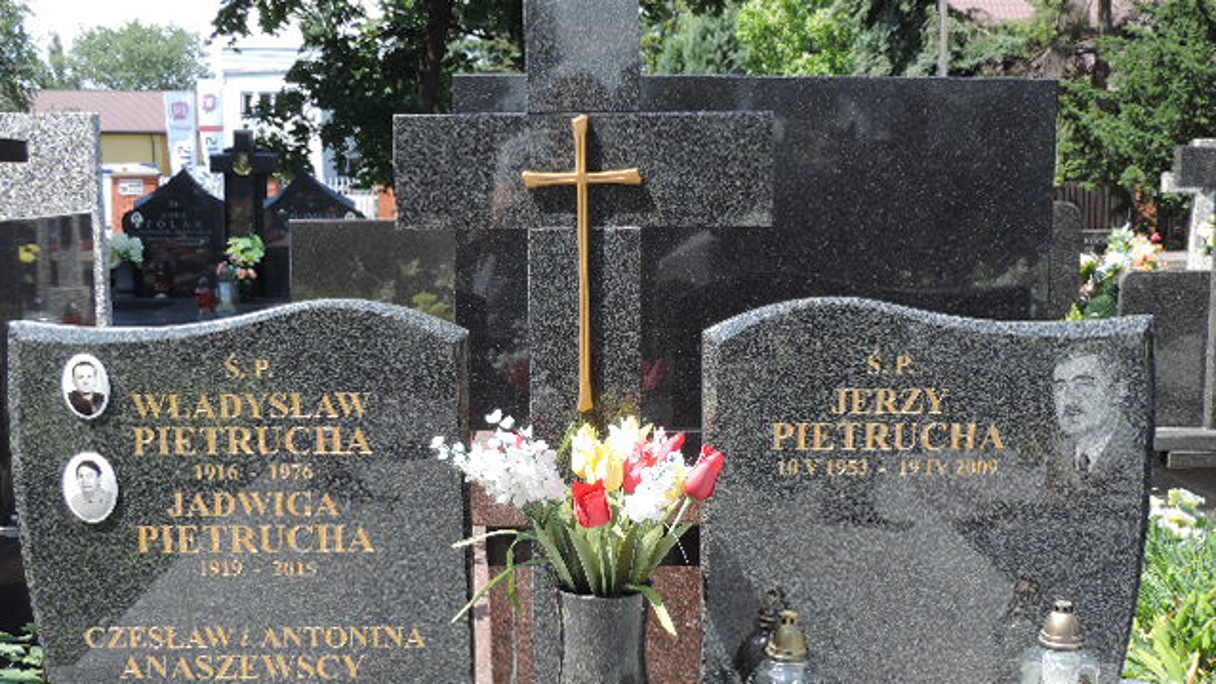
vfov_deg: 25.4
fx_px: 1516
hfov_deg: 43.7
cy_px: 389
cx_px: 608
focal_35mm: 47
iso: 80
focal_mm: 7.6
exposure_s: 1/250
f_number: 3.4
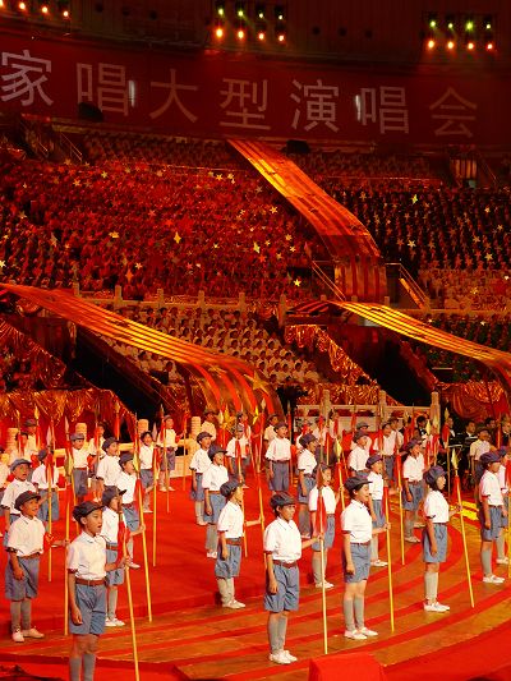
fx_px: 1180
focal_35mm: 60
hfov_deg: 24.4
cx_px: 256
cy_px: 340
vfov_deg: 32.2
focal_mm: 12.8
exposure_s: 1/60
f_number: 2.8
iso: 400
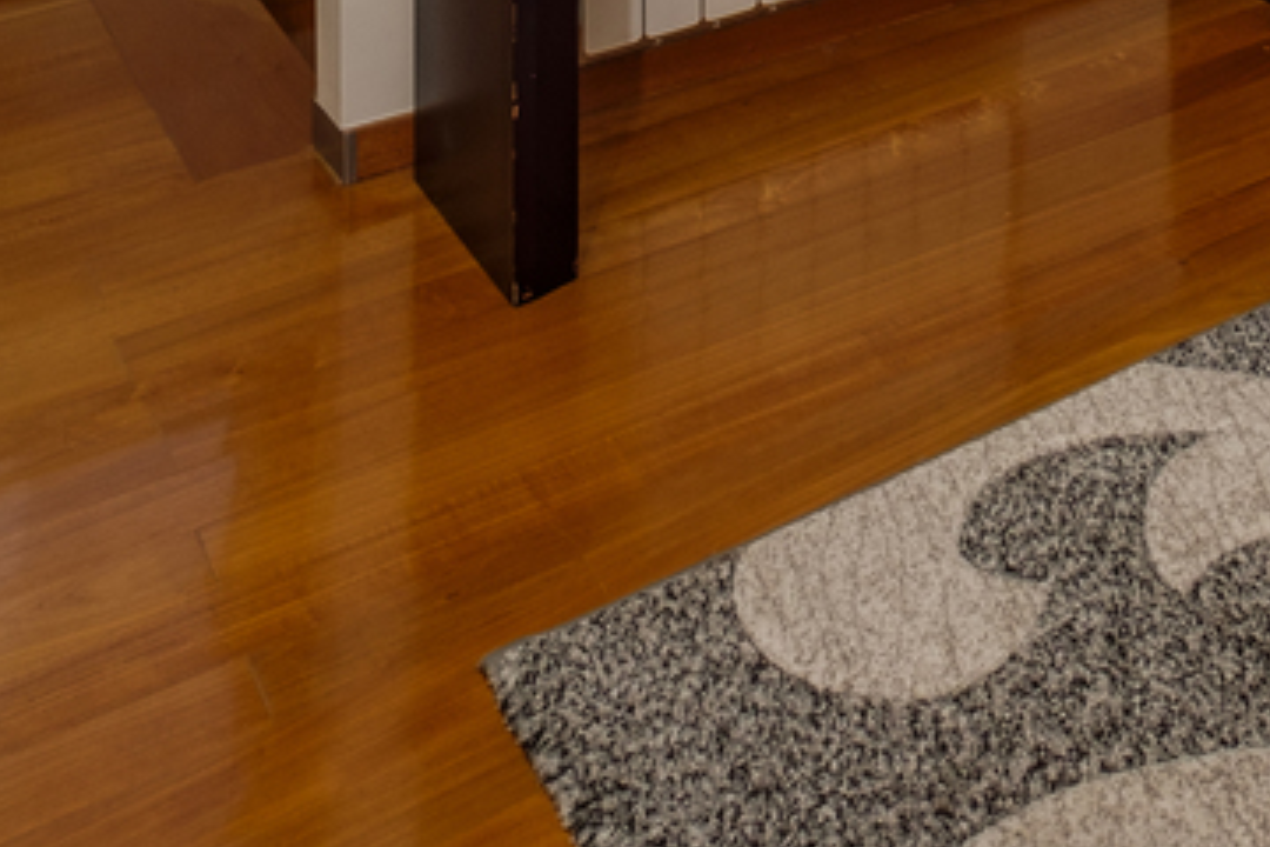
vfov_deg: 21.1
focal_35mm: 50
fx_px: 1764
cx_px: 1199
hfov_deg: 36.5
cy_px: -551
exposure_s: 1/200
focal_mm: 10
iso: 200
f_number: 8
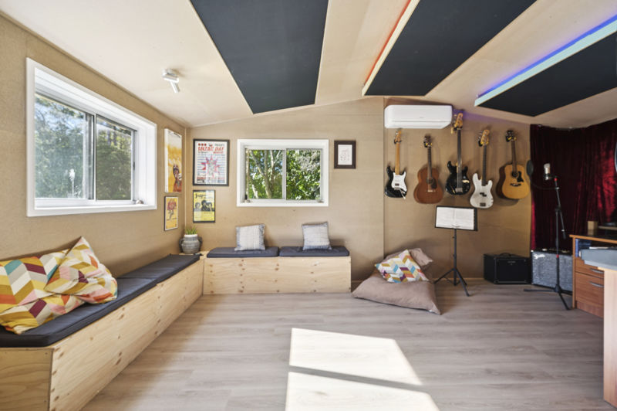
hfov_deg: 104.3
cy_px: 206
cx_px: 308
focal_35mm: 14
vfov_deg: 81.1
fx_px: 240
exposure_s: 1/25
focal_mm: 14
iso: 200
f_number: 7.1
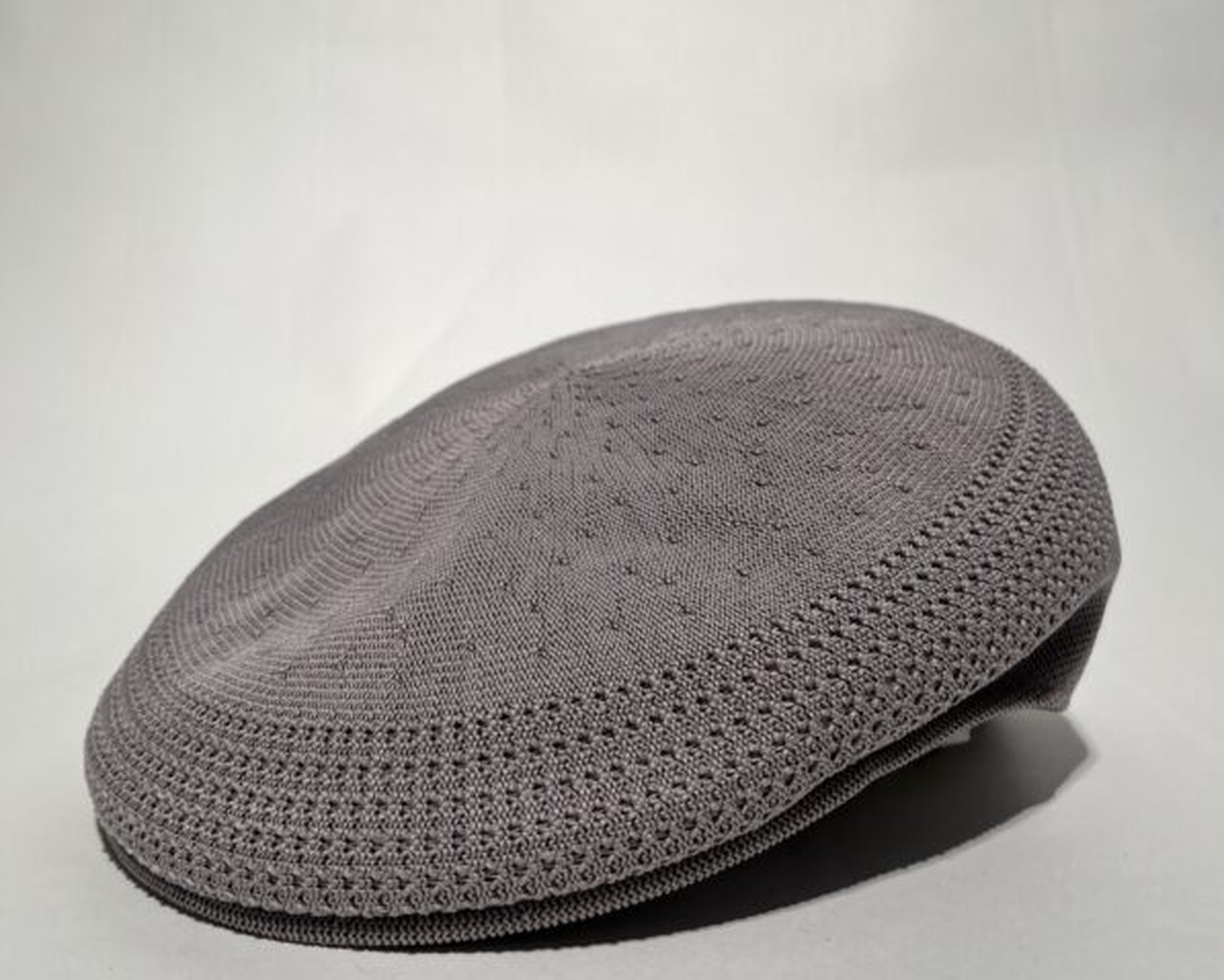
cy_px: 426
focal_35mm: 34
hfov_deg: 52.8
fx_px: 1232
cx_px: 613
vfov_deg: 43.3
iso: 50
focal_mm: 5.1
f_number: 1.6
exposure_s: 1/419
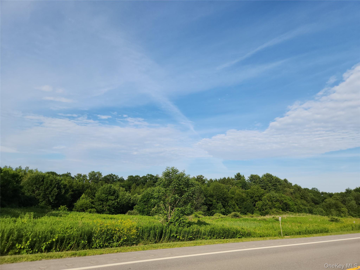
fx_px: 239
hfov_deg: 73.9
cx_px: 180
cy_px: 135
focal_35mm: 23
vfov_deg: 58.9
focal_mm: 5.4
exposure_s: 1/1804
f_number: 1.8
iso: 20
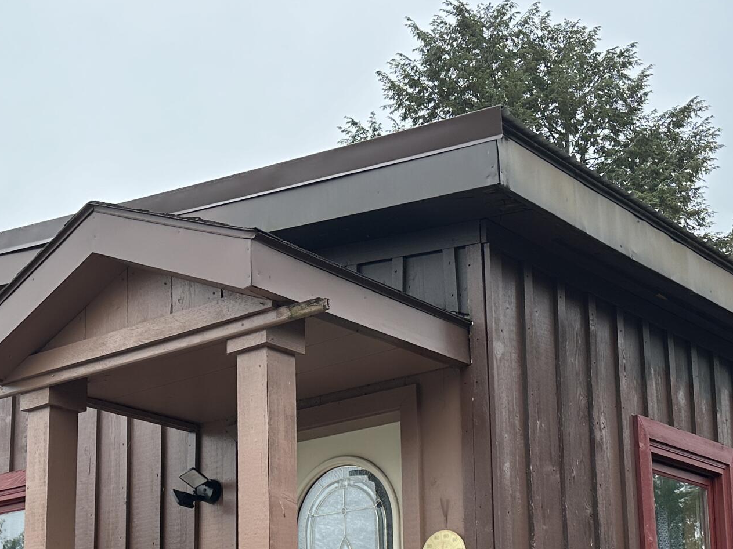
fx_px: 1207
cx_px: 307
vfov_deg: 24.9
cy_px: 489
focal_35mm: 57
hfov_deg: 33.7
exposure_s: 1/1241
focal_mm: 6.86
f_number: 1.78
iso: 80
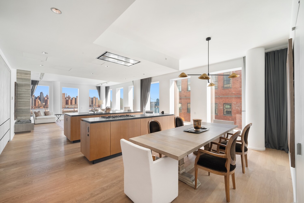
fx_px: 127
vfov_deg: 77.4
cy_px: 102
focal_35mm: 15
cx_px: 152
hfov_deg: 100.4
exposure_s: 1/4
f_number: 11
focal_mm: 15
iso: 400
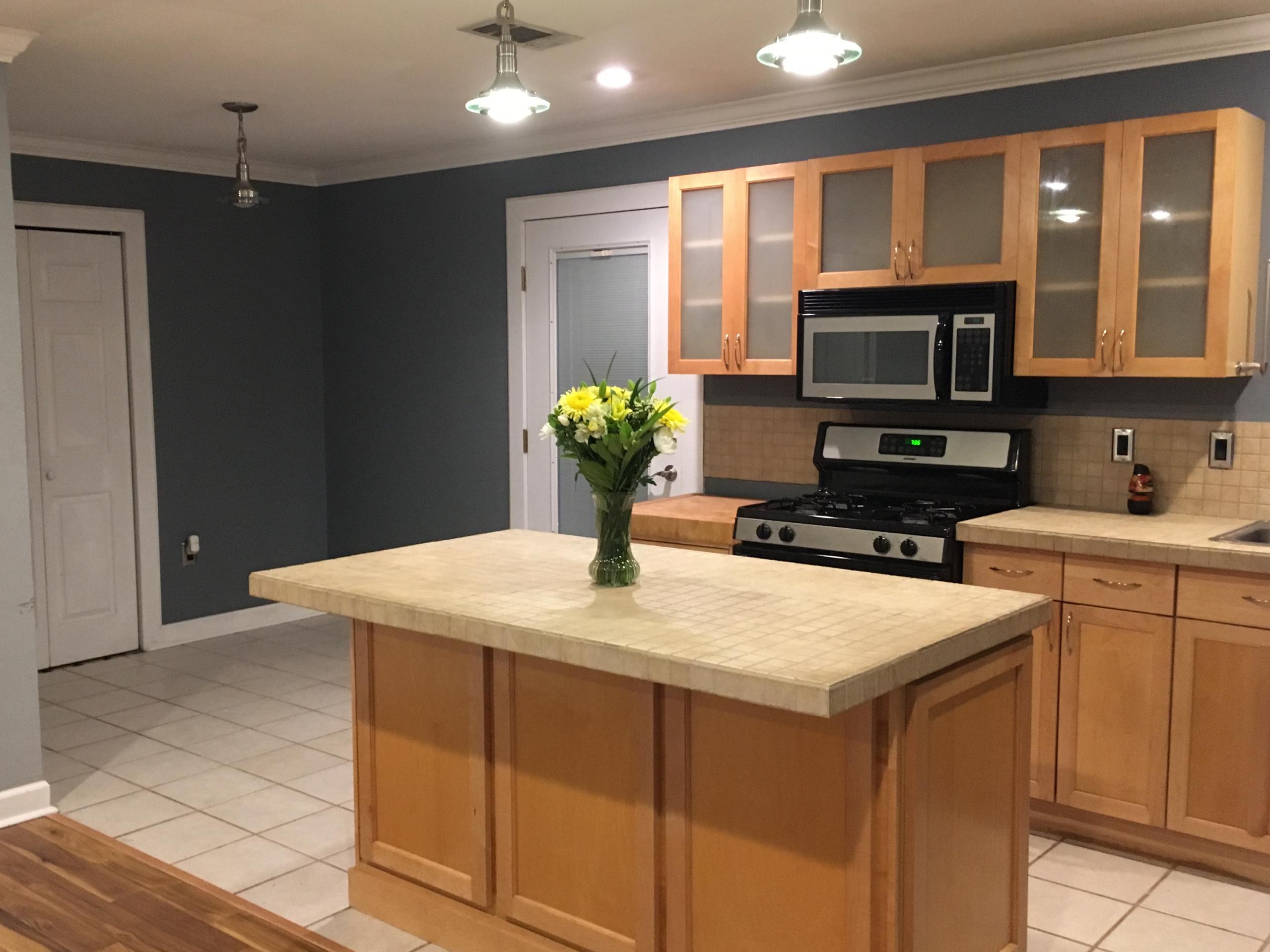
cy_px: 474
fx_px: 1247
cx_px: 546
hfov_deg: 53.8
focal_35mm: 34
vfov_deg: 41.8
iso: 200
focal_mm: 4.15
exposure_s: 1/20
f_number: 2.2
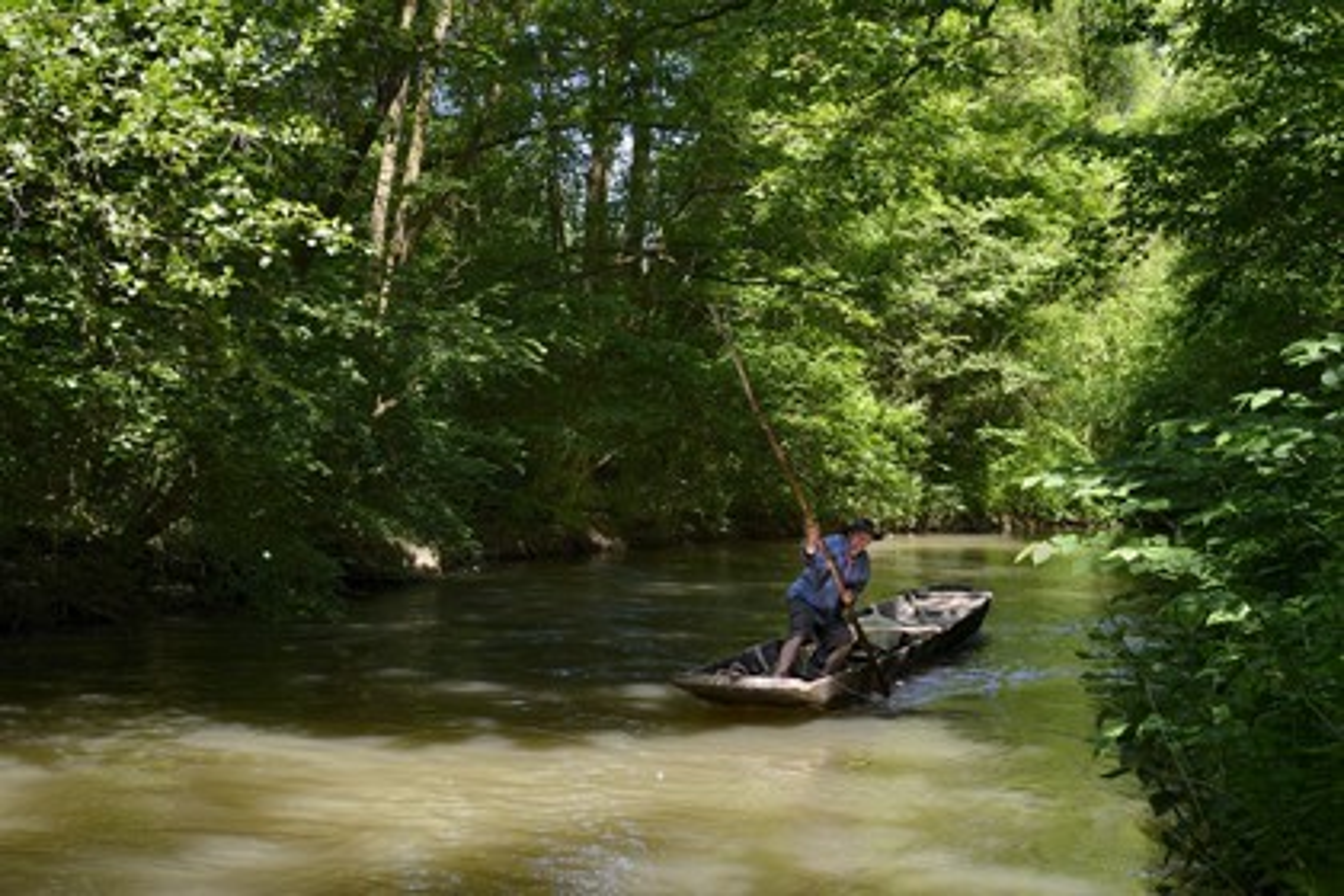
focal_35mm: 52
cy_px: 448
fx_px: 1941
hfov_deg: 38.2
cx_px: 672
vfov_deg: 26.0
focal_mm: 52
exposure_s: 1/200
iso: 400
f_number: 4.5
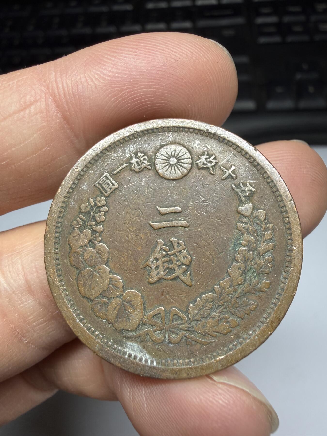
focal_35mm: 26
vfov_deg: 67.3
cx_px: 164
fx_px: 327
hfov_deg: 53.1
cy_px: 218
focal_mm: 2.22
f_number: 2.2
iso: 80
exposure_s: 1/121
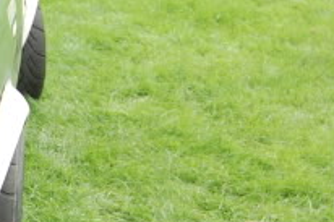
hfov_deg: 12.3
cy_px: 117
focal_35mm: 151
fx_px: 1400
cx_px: -301
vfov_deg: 9.1
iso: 200
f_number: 5.6
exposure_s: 1/125
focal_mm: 26
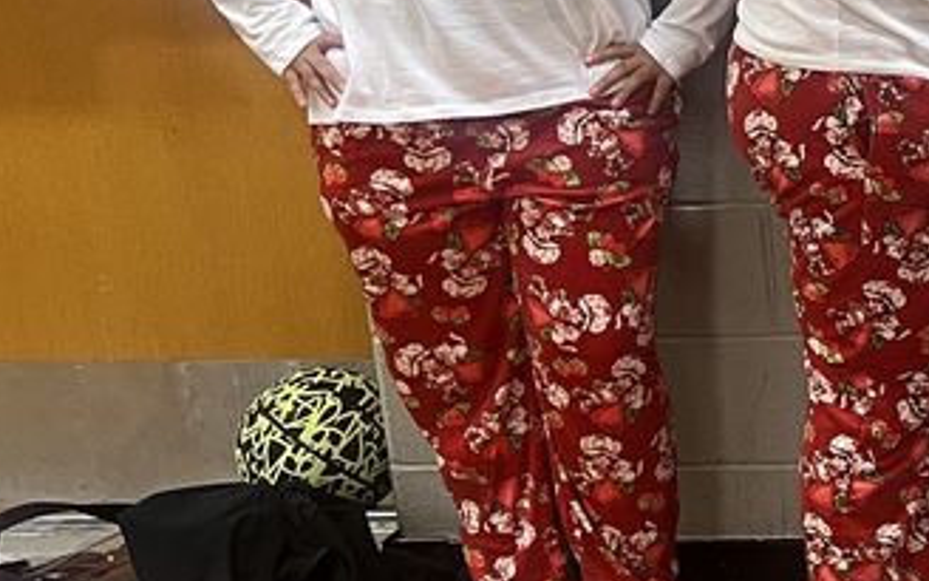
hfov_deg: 20.5
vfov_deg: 15.1
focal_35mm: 86
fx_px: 2177
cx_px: 1405
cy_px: 136
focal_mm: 5.7
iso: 200
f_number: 1.5
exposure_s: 1/60
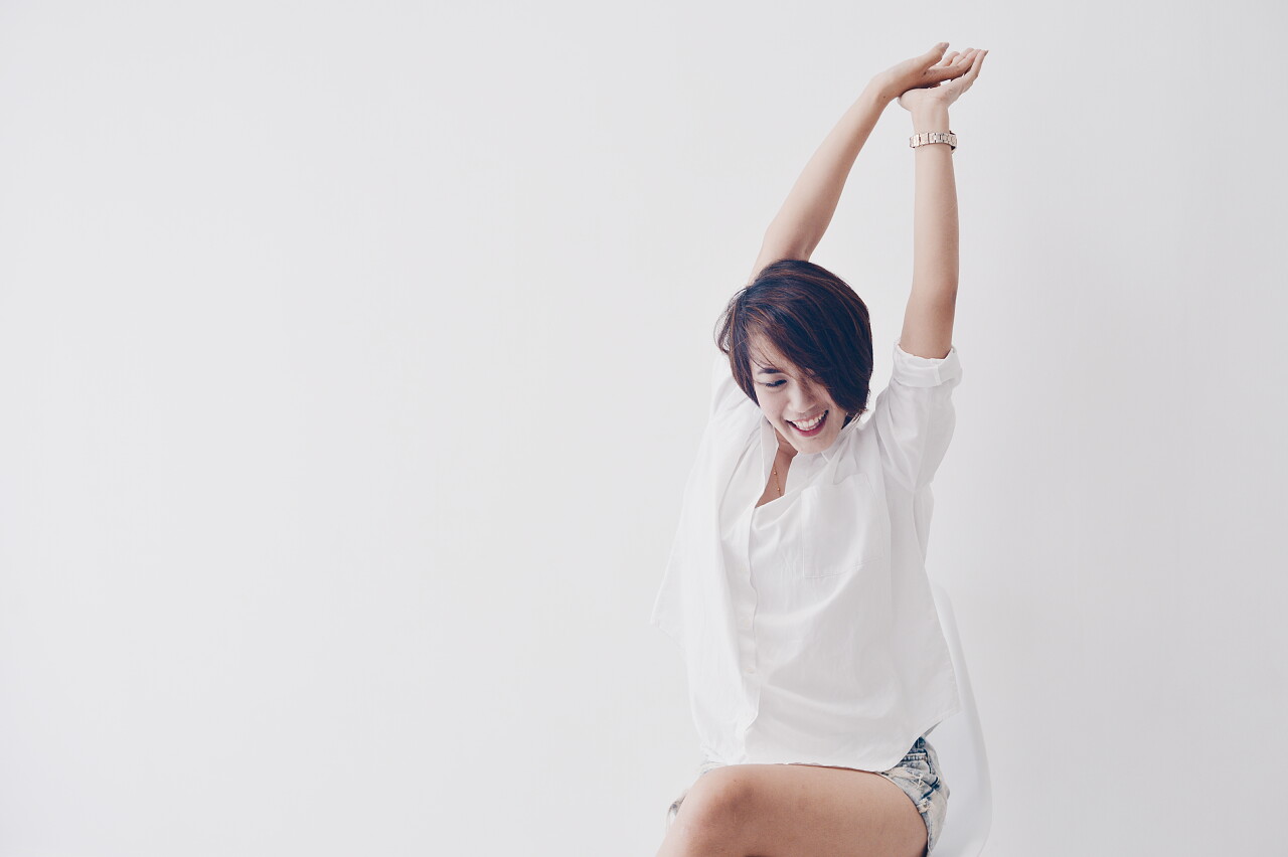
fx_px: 1788
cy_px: 428
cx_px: 644
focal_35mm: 50
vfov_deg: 27.0
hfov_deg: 39.6
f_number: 4
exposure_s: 1/125
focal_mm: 50
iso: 400
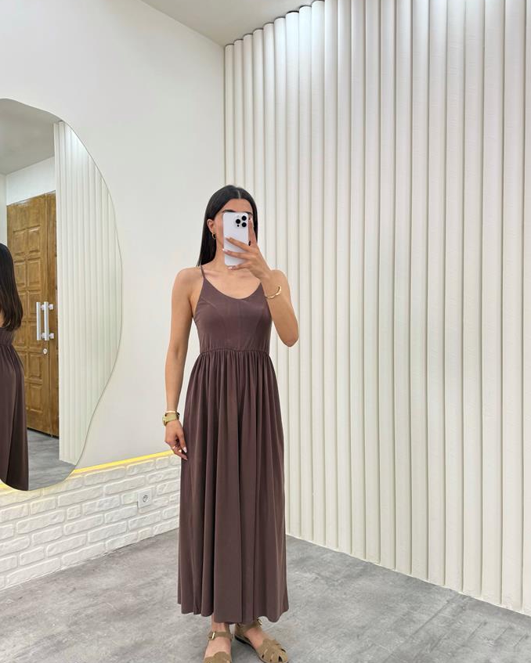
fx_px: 511
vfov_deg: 65.9
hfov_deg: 54.9
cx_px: 263
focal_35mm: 26
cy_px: 357
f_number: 1.78
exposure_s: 1/217
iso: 80
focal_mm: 6.76
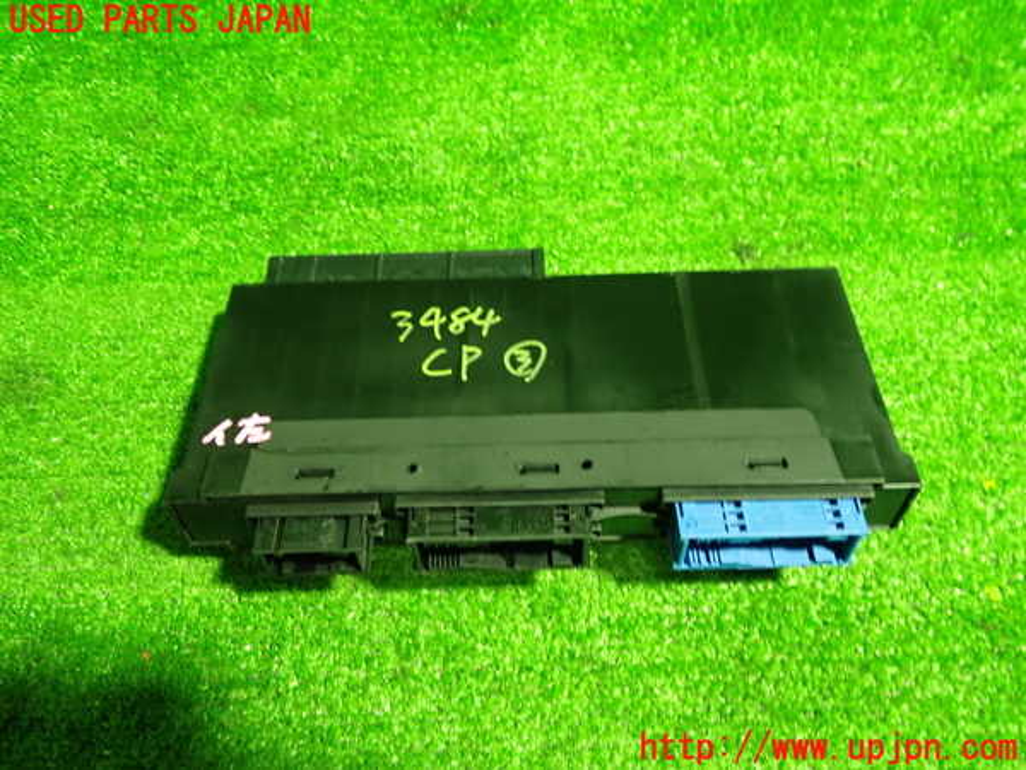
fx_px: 889
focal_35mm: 30
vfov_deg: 46.8
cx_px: 513
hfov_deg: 60.0
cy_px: 385
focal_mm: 5.4
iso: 800
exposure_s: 1/30
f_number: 2.3
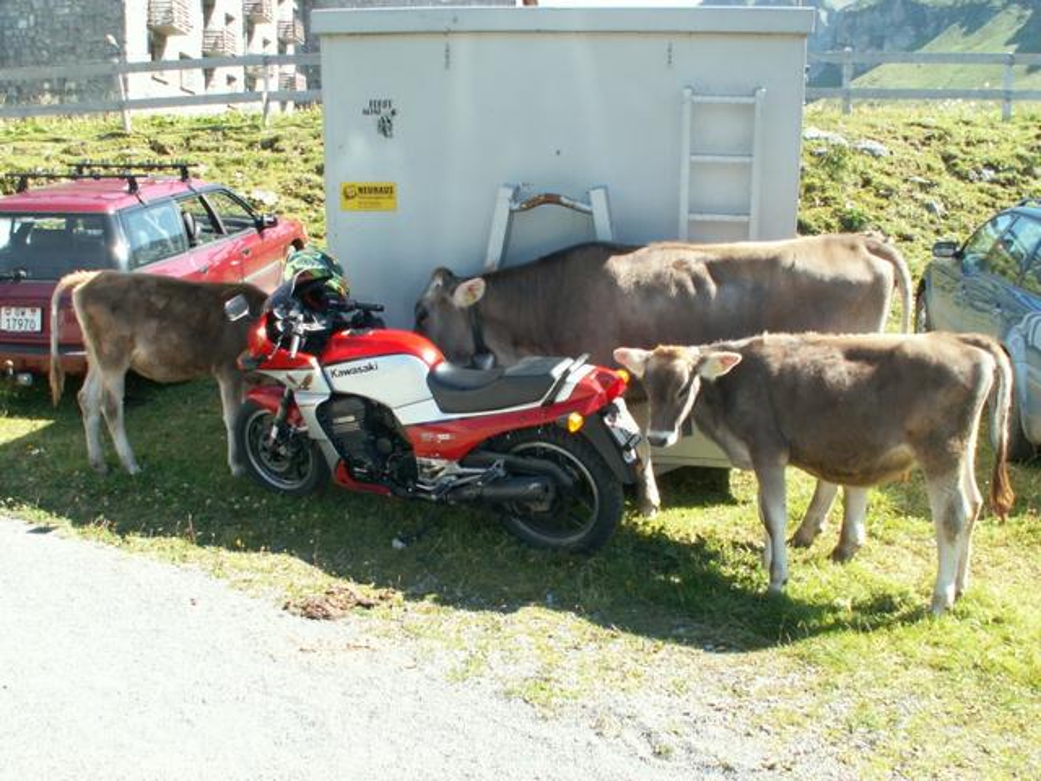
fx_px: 1053
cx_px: 520
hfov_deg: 52.6
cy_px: 390
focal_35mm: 35
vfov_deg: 40.7
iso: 50
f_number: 4.5
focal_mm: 5.86
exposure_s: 1/80
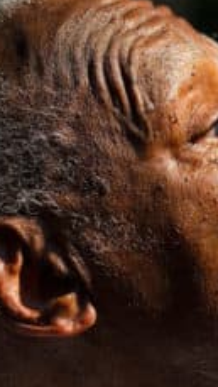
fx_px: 3244
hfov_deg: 3.8
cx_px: 260
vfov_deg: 6.8
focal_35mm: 316
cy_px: 221
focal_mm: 173
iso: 400
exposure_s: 1/1000
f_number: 6.3
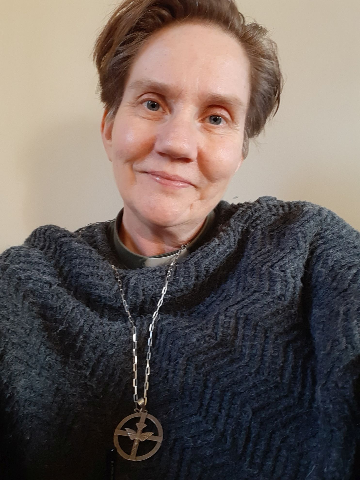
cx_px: 180
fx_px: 430
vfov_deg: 58.4
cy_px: 240
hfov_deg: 45.4
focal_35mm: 31
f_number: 2
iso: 250
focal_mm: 3.75
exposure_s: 1/25
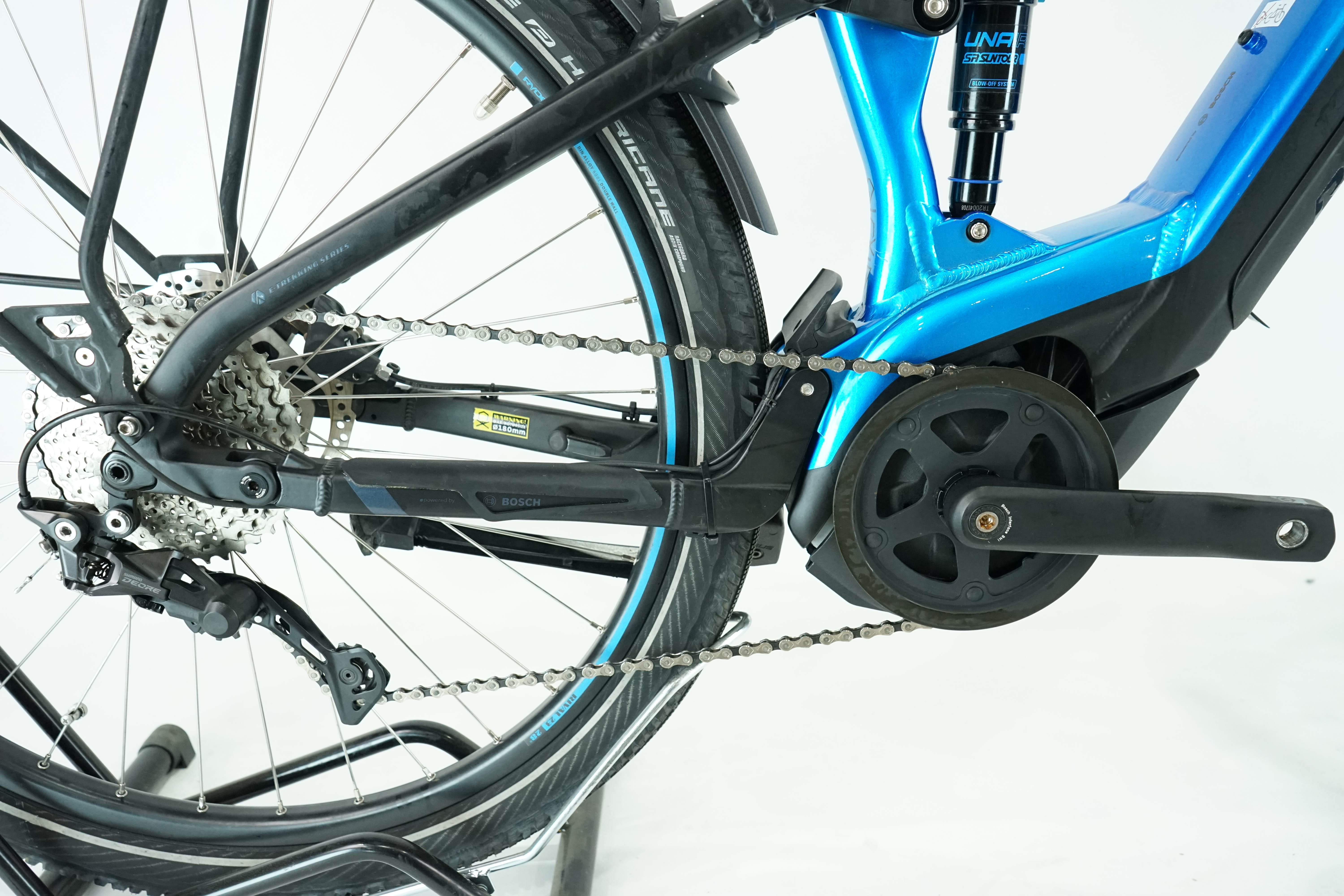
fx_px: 1045
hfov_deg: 65.5
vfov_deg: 46.4
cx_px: 672
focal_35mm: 28
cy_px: 448
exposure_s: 1/200
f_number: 5.6
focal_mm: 28
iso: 3200
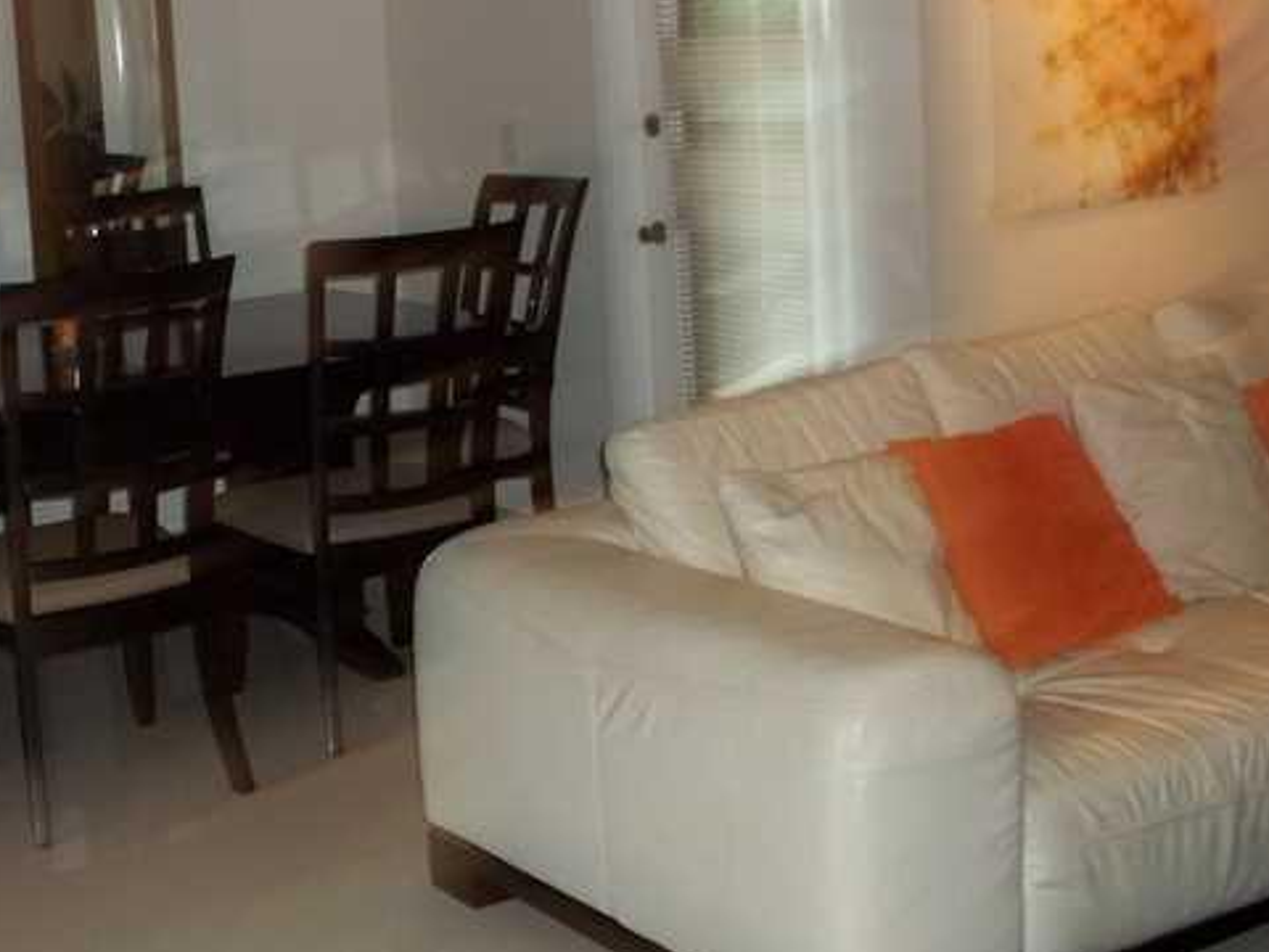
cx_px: 381
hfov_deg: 34.5
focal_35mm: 55
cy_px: 283
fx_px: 2016
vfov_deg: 26.3
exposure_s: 1/30
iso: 160
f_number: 3.3
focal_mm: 5.9
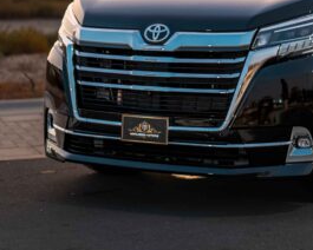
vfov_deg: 13.1
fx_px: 1084
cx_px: 286
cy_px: 18
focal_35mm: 117
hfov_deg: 16.2
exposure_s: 1/100
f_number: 1.4
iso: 250
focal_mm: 50
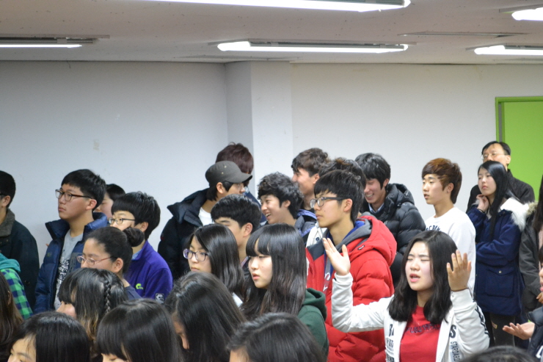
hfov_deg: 24.6
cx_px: 272
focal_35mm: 82
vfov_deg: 16.5
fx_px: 1244
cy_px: 181
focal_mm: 55
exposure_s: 1/50
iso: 3200
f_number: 5.6
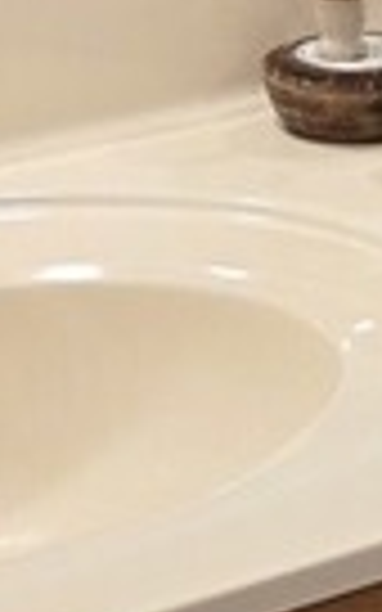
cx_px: 953
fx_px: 3231
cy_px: 14
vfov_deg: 10.7
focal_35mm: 194
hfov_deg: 6.4
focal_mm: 6.3
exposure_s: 1/120
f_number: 1.7
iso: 100
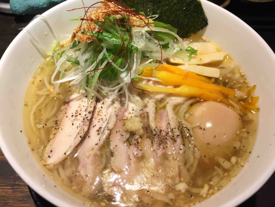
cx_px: 138
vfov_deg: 48.2
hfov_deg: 61.7
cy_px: 104
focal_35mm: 29
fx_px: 230
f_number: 2.2
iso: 32
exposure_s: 1/33
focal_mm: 4.15
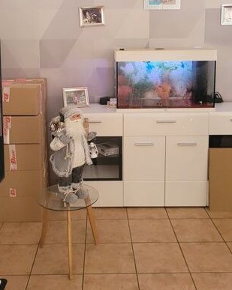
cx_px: 92
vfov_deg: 42.9
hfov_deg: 35.5
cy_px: 85
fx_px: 361
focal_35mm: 42
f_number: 1.8
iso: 320
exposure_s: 1/50
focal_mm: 5.4
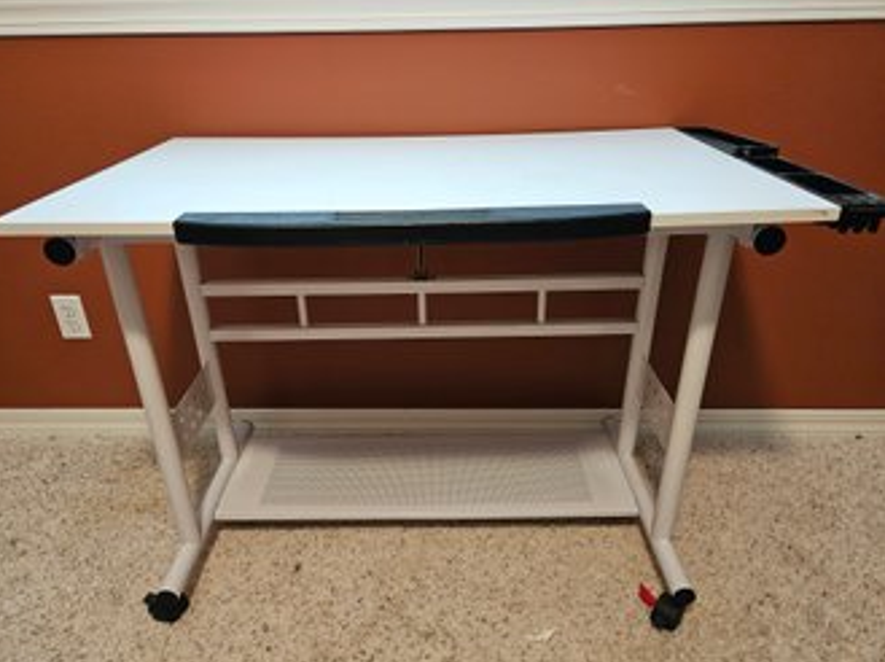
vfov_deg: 56.7
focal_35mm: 24
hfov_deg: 71.6
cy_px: 340
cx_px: 434
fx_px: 613
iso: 640
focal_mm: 5.4
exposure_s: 1/60
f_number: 1.8
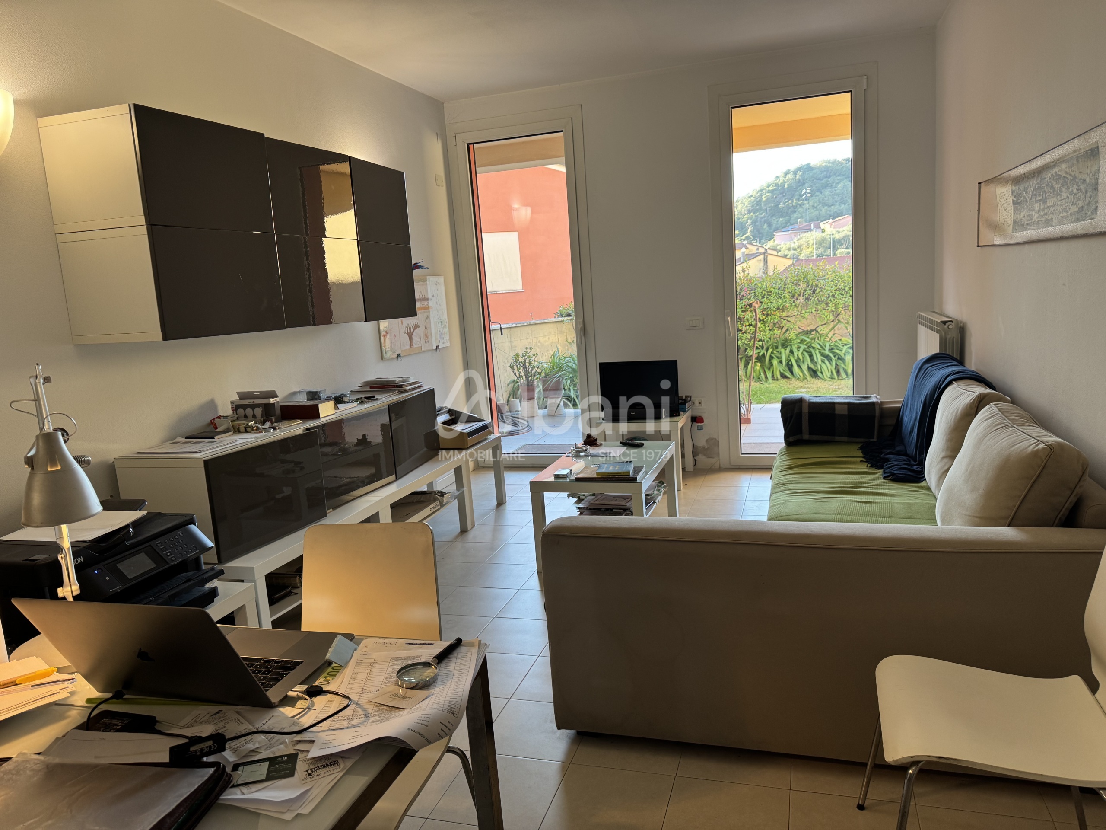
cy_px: 415
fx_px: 767
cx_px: 553
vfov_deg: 56.8
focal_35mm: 24
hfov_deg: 71.6
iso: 125
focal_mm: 6.76
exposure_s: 1/100
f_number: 1.78
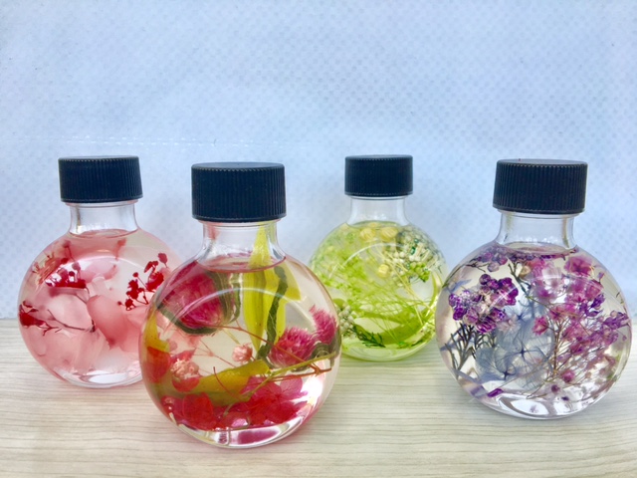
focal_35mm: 29
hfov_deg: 61.7
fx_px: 534
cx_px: 318
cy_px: 239
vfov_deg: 48.2
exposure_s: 1/121
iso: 25
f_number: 2.2
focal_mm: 4.15
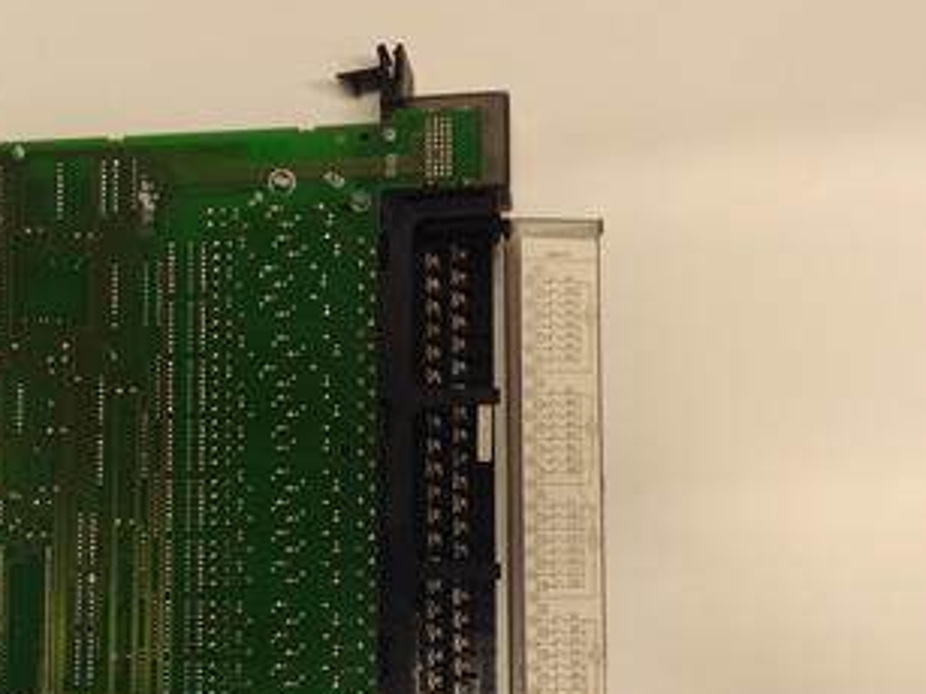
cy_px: 433
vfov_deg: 32.7
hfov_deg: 42.5
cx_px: 326
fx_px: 1177
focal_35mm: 44
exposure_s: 1/33
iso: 135
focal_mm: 3.79
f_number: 2
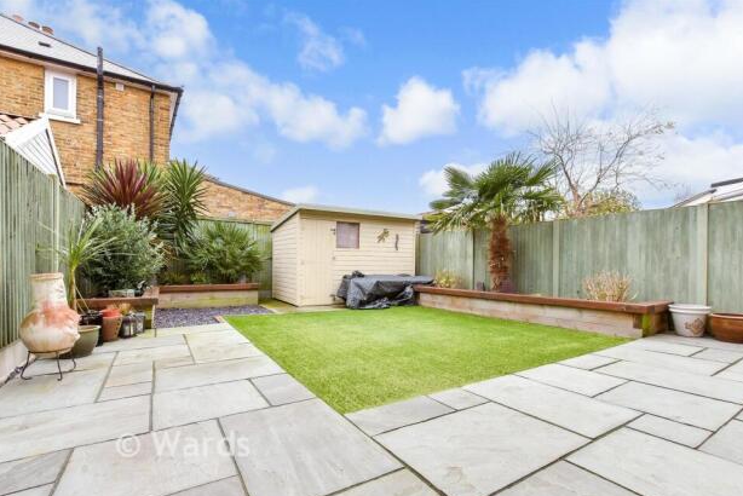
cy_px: 263
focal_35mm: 16
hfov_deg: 96.7
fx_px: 330
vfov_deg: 73.7
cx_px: 373
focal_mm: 10
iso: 400
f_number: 8
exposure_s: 1/30
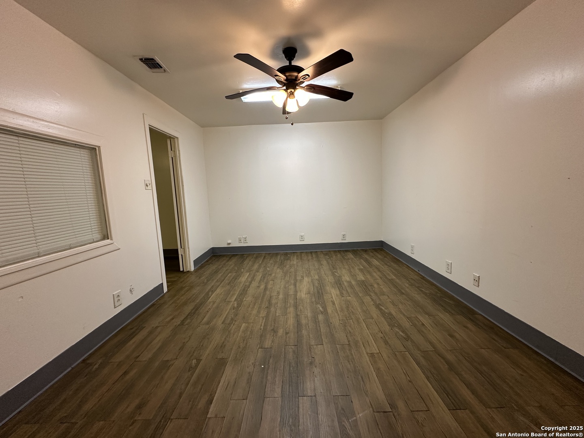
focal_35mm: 14
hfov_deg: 102.1
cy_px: 219
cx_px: 292
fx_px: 236
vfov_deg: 85.7
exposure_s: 1/60
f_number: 2.2
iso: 160
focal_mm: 2.22
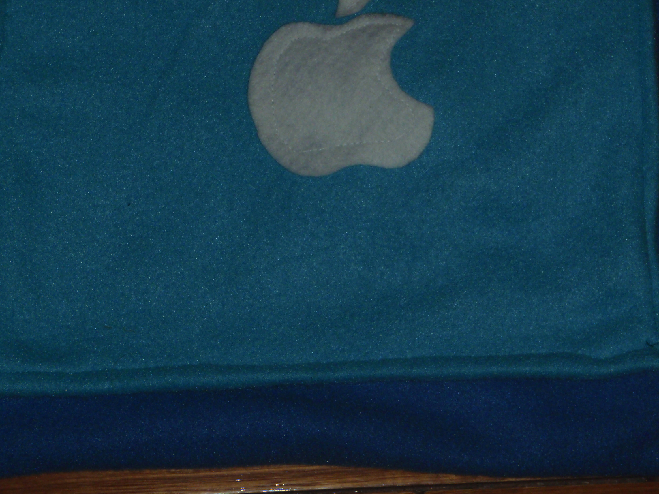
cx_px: 327
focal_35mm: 99
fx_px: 1884
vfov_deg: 14.9
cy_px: 117
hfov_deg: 19.8
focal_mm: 10.34
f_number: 4.5
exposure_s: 1/50
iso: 100
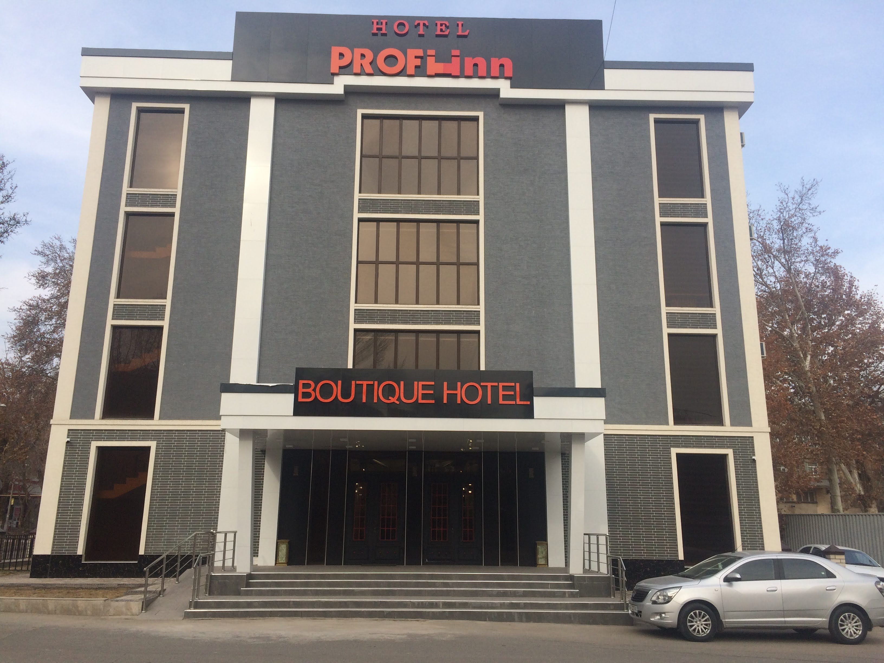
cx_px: 442
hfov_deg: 61.7
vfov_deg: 48.2
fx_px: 741
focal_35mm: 29
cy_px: 332
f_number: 2.2
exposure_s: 1/1172
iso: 32
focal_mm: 4.15
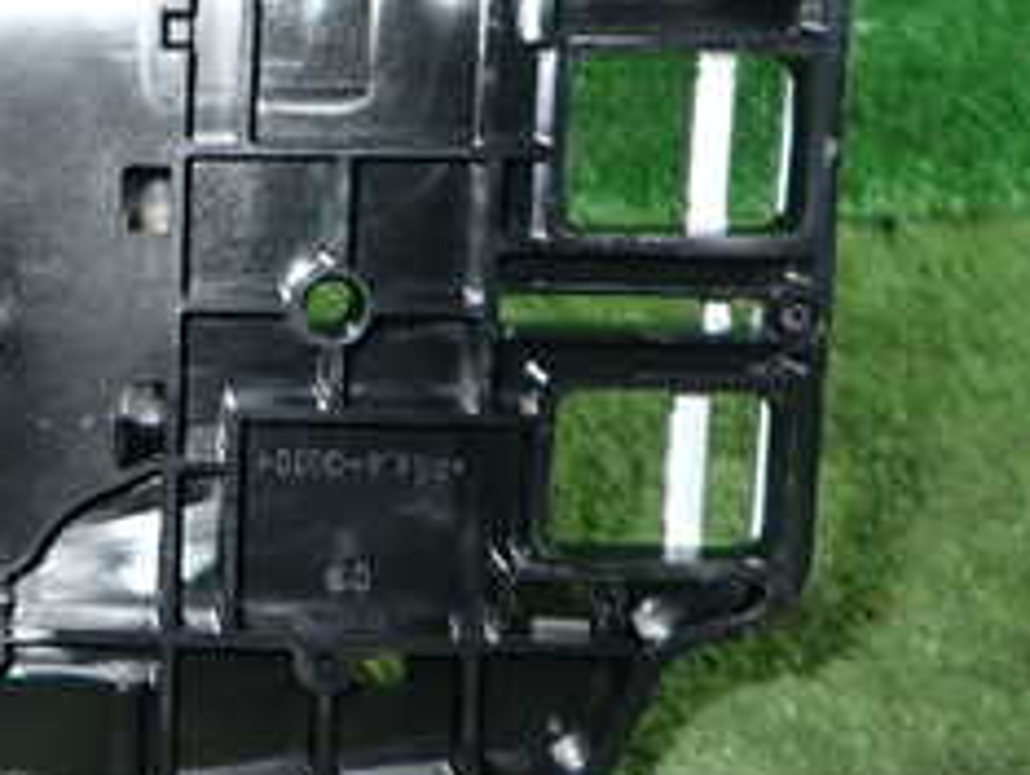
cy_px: 348
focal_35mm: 64
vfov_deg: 23.0
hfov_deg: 28.4
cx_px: 9
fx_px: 1906
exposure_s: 1/30
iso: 320
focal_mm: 4.5
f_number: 5.6
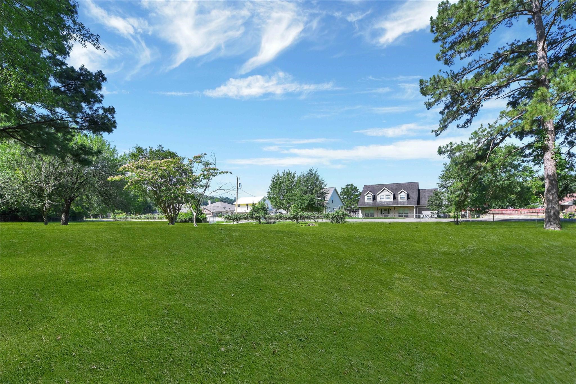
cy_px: 192
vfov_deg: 81.2
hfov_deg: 104.3
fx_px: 224
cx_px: 288
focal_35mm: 14
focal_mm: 14
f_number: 8
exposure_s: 1/100
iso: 100
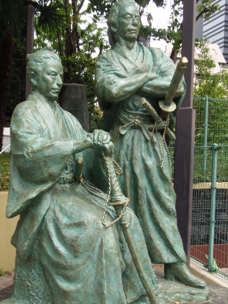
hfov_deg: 38.4
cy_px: 165
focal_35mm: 37
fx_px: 325
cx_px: 88
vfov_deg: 50.1
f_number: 3.2
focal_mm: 5.5
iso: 64
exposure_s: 1/160
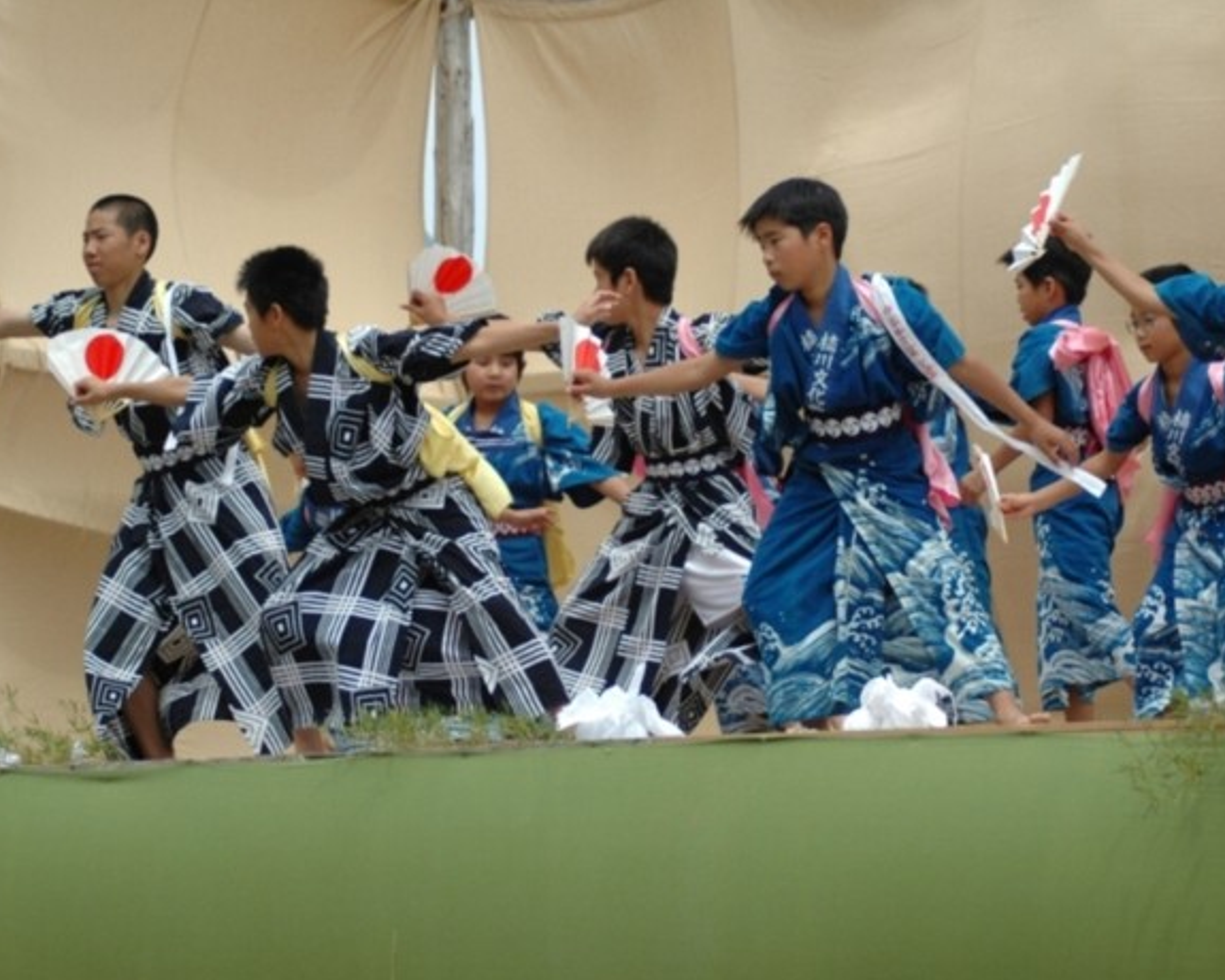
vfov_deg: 11.3
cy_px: 493
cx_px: 522
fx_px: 4967
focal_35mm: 137
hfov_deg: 14.1
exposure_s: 1/1250
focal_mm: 80
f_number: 4.2
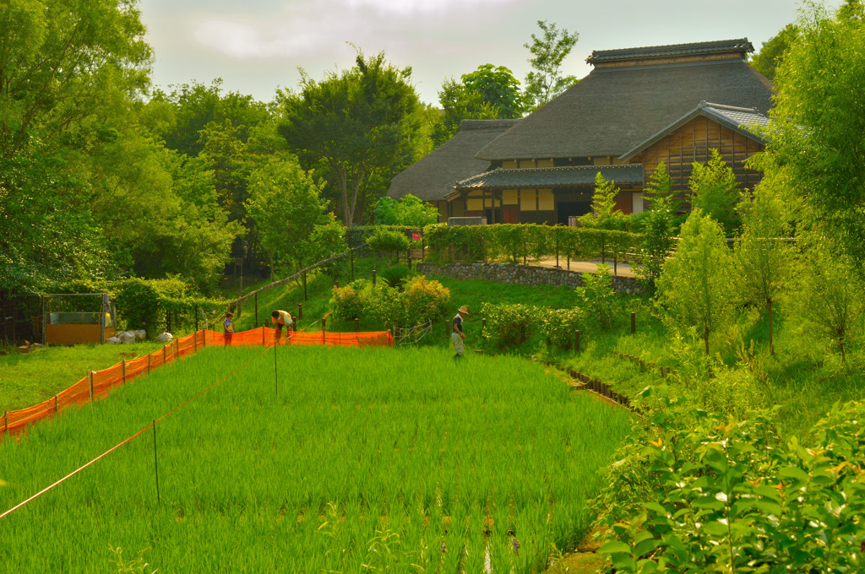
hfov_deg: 36.9
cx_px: 432
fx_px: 1296
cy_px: 287
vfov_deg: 25.0
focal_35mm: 54
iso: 100
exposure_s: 1/160
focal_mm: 36
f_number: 9
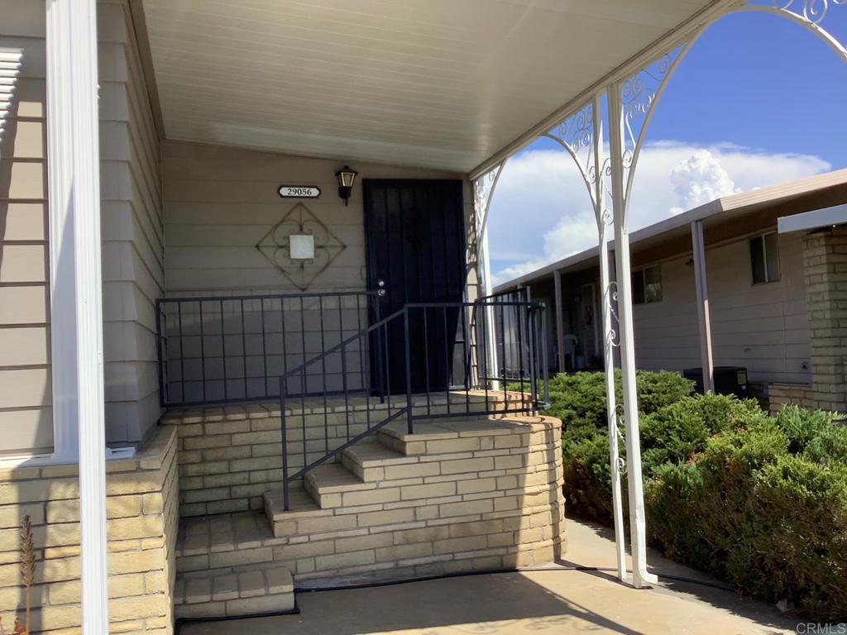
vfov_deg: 45.4
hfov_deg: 58.4
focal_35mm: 31
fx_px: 759
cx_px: 424
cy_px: 318
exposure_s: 1/1072
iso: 25
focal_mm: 3.3
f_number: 2.4
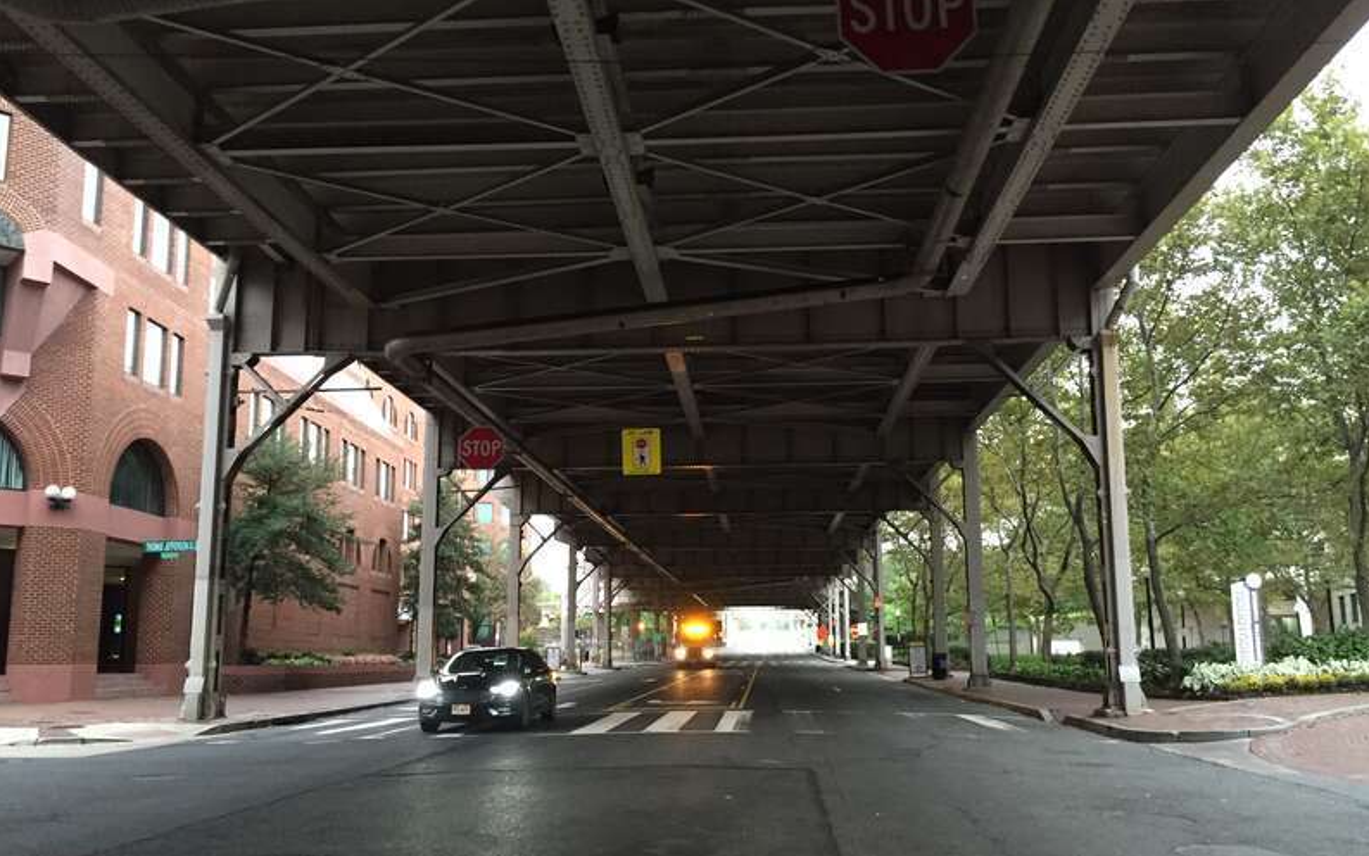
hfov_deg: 61.2
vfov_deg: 40.6
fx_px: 1157
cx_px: 685
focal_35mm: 31
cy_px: 475
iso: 250
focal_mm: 4.15
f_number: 2.2
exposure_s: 1/30
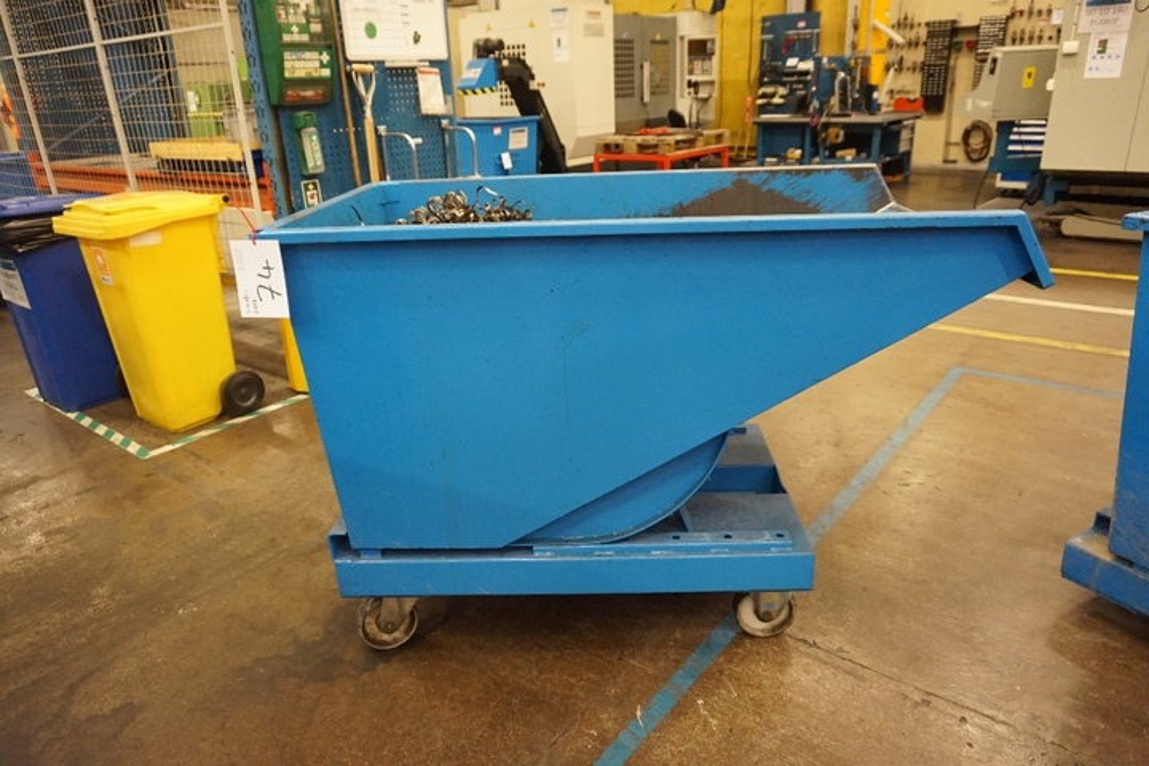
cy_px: 383
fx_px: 766
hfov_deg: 73.7
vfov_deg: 53.1
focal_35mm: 24
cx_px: 574
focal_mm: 16
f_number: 3.5
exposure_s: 1/80
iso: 3200
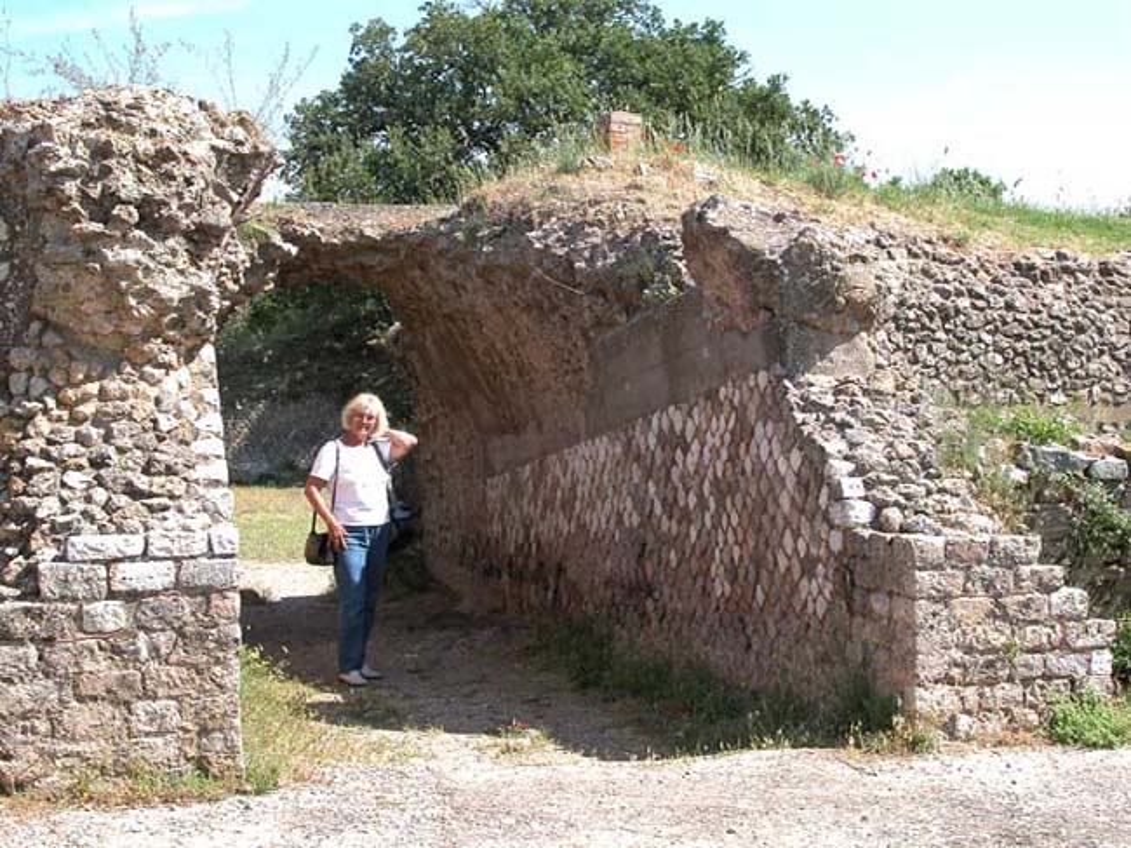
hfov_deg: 33.8
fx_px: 1862
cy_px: 424
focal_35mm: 57
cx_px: 566
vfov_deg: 25.6
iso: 100
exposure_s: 1/200
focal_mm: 14.7
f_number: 7
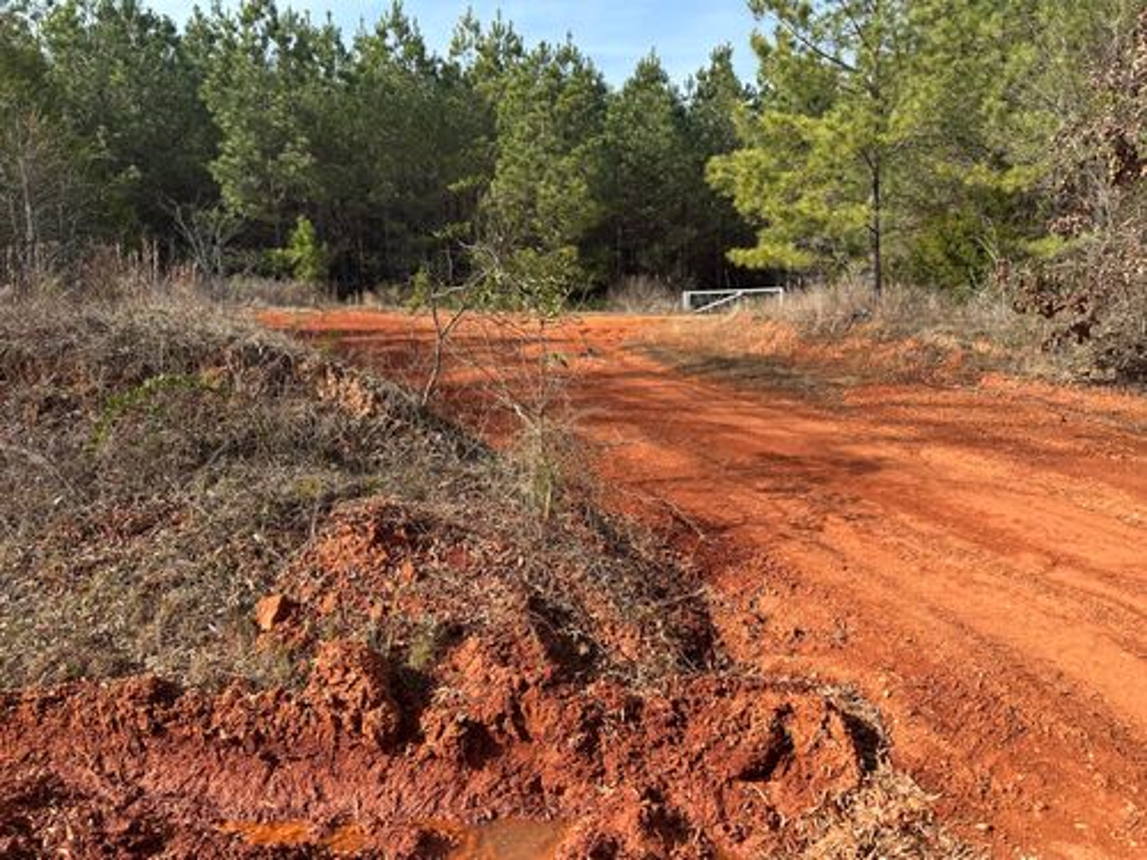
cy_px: 430
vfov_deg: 56.8
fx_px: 795
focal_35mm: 24
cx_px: 574
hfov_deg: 71.6
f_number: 1.78
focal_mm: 6.86
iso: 80
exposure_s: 1/1495
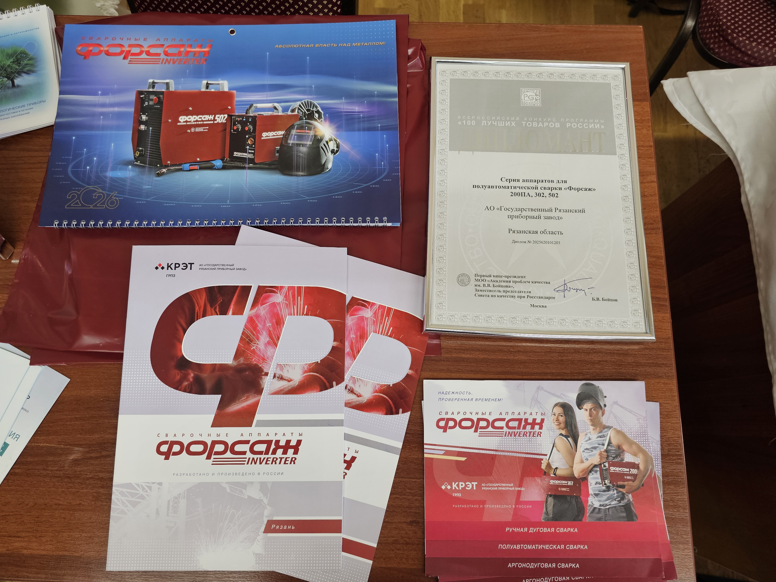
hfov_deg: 73.9
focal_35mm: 23
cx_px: 388
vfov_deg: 58.9
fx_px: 516
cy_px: 291
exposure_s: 1/170
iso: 250
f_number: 1.7
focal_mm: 6.3
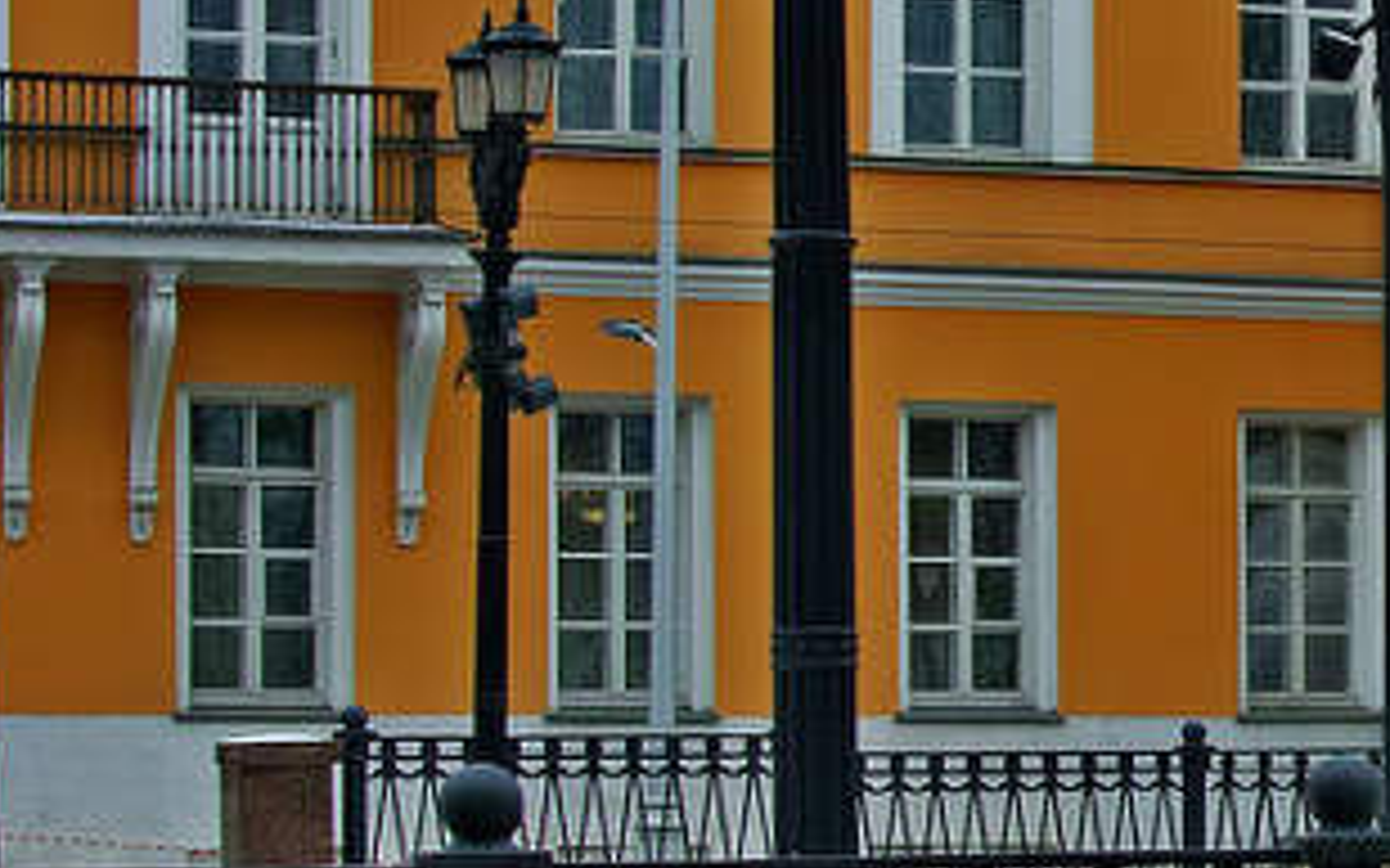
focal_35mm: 171
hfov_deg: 11.8
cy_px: 645
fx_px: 6477
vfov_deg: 7.7
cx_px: 2011
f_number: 8
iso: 125
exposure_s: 1/40
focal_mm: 28
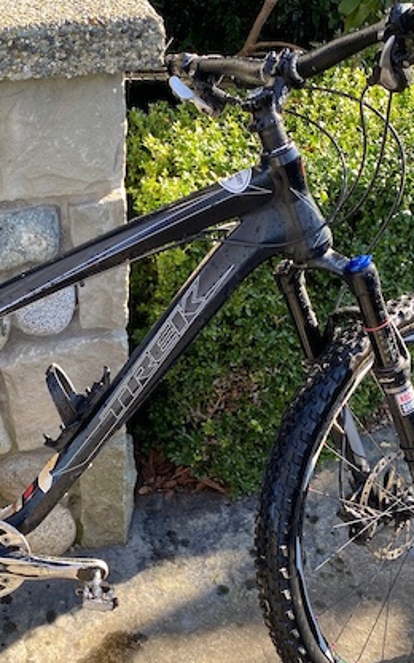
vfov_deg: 37.8
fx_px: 957
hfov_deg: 24.0
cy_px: 434
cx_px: 80
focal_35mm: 53
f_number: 1.8
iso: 32
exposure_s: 1/122
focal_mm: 4.25
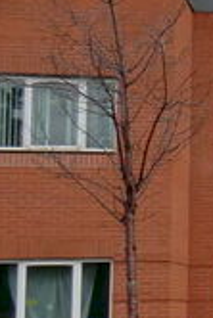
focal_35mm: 105
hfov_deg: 10.3
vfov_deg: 19.4
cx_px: 589
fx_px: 930
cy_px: 206
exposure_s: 1/640
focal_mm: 4.3
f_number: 3.2
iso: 64
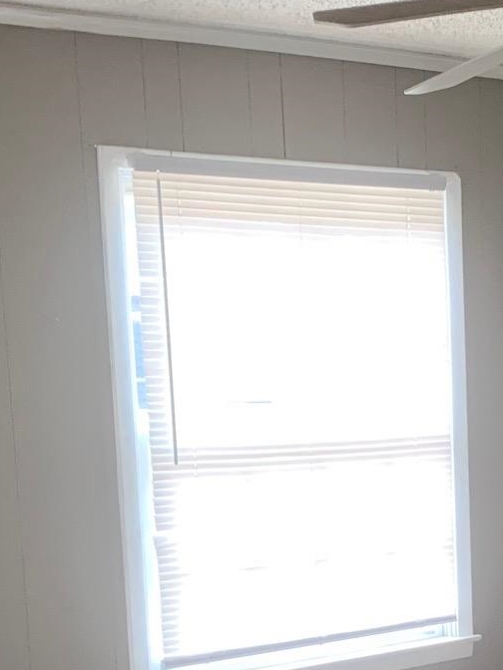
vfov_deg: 24.3
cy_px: 603
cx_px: 541
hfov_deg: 18.3
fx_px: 1511
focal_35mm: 78
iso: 125
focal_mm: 4.25
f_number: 1.8
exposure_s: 1/60
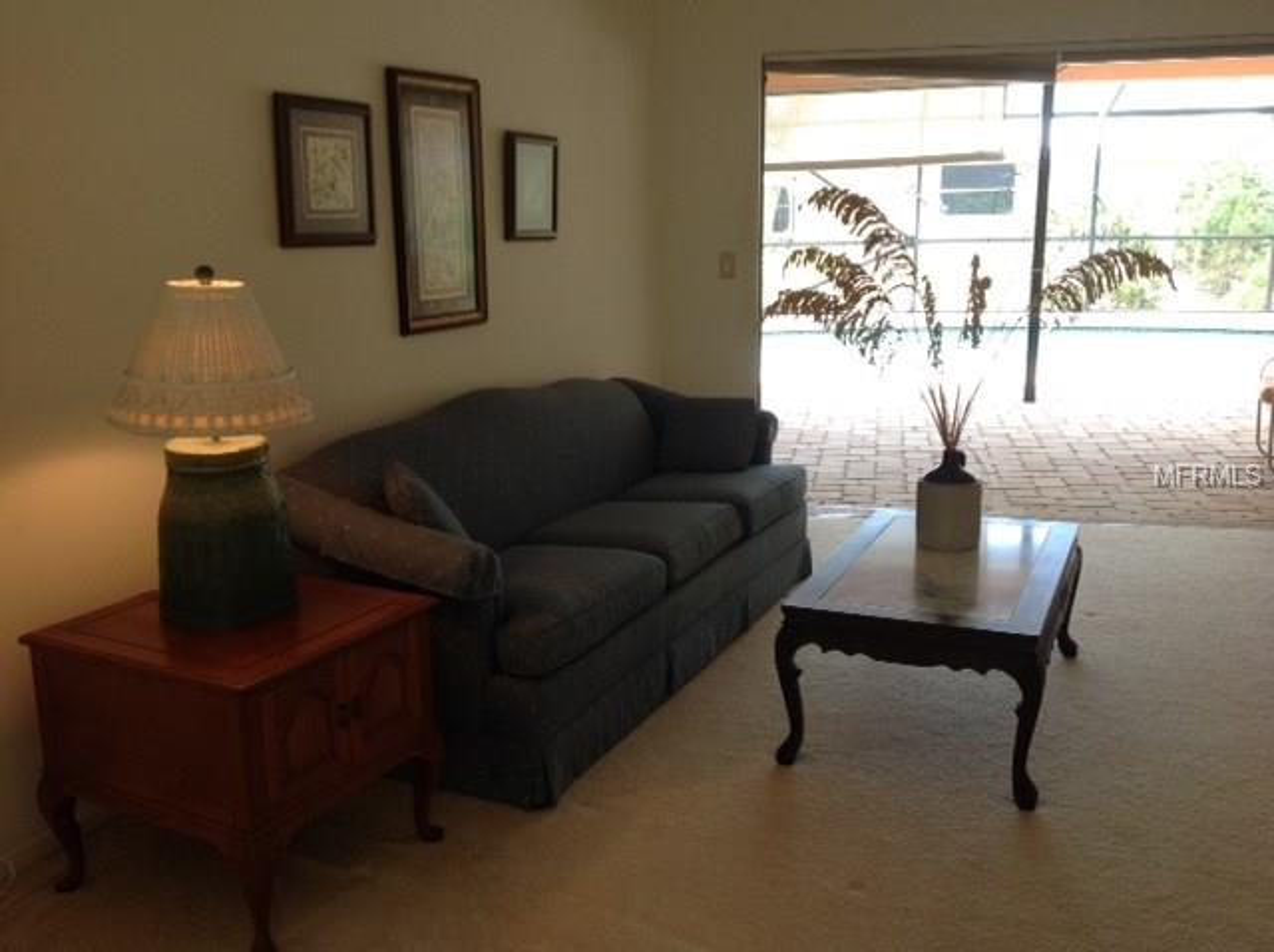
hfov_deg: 52.7
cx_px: 637
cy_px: 476
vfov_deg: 40.6
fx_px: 1286
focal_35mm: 35
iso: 64
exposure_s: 1/60
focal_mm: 4.28
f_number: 2.4
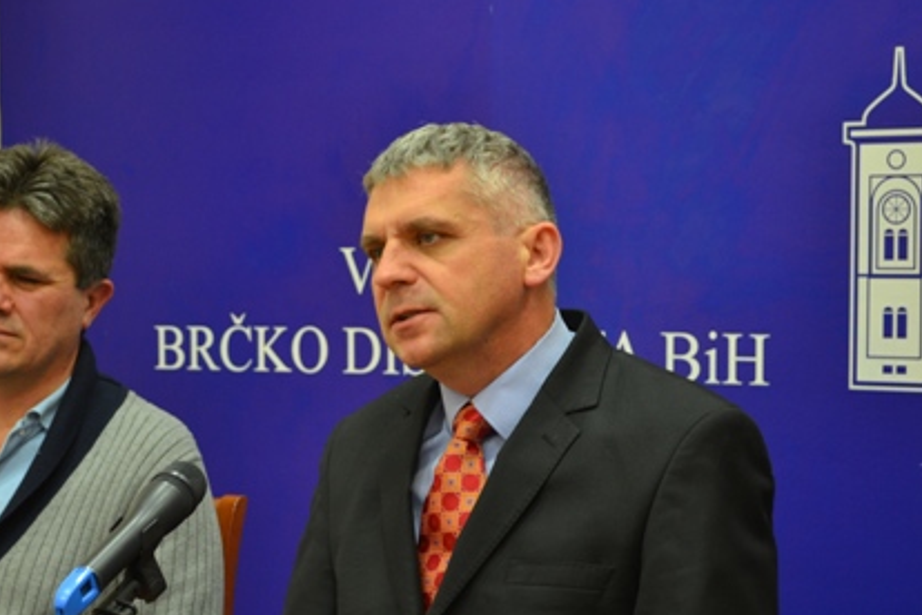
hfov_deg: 19.9
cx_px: 220
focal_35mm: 102
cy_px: 420
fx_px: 2612
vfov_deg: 13.4
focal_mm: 44
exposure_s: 1/15
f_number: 5.3
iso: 400
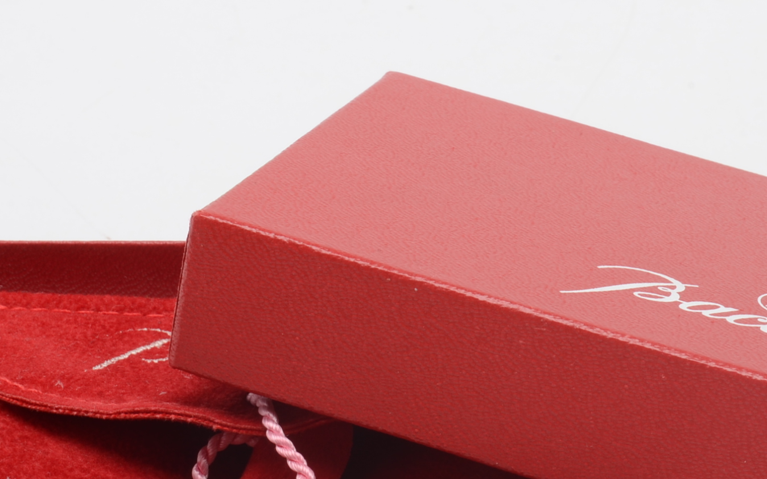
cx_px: 428
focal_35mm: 145
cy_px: 378
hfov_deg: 14.4
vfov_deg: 9.0
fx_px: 3031
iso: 100
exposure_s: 1/160
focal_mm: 52
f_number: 25
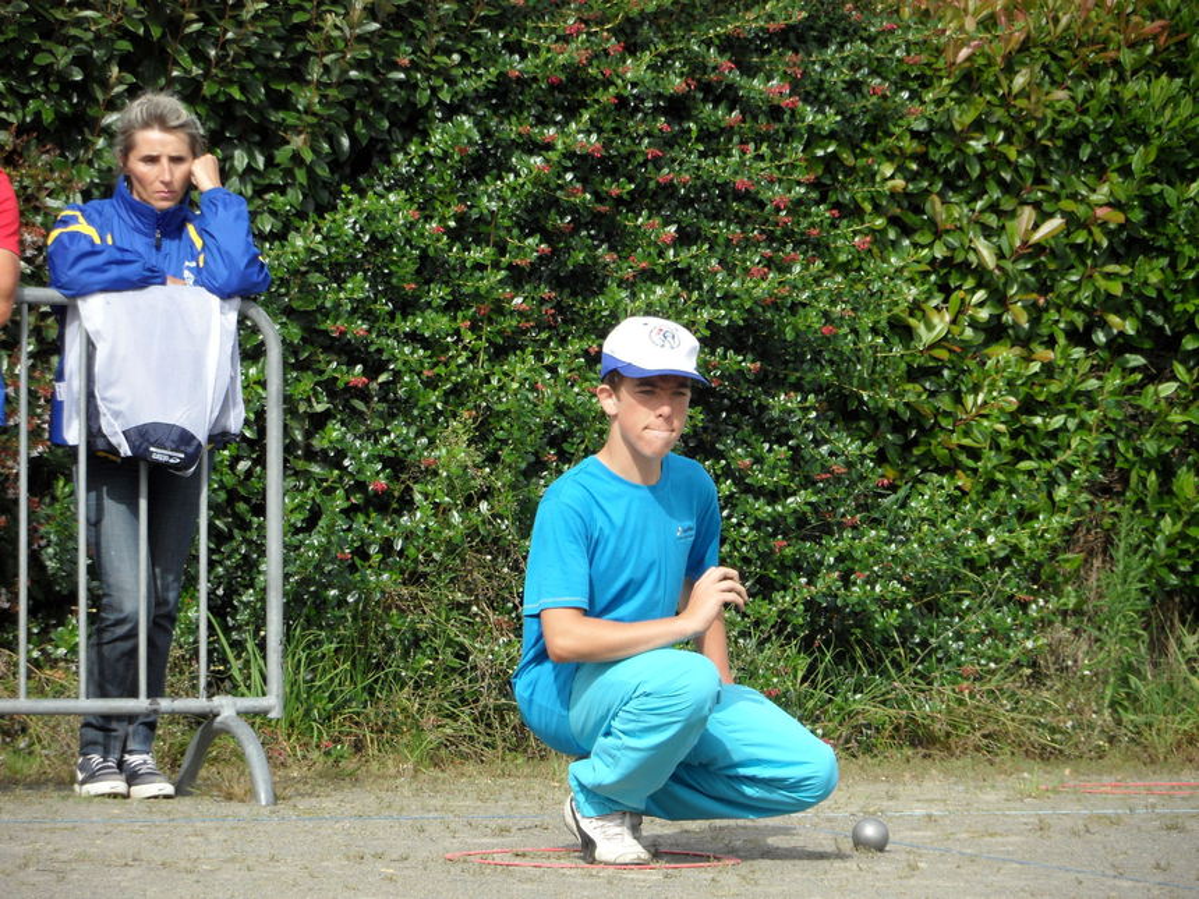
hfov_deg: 8.2
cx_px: 600
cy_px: 450
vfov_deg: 6.2
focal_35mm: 240
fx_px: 8313
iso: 80
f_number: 5
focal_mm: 39.5
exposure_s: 1/250
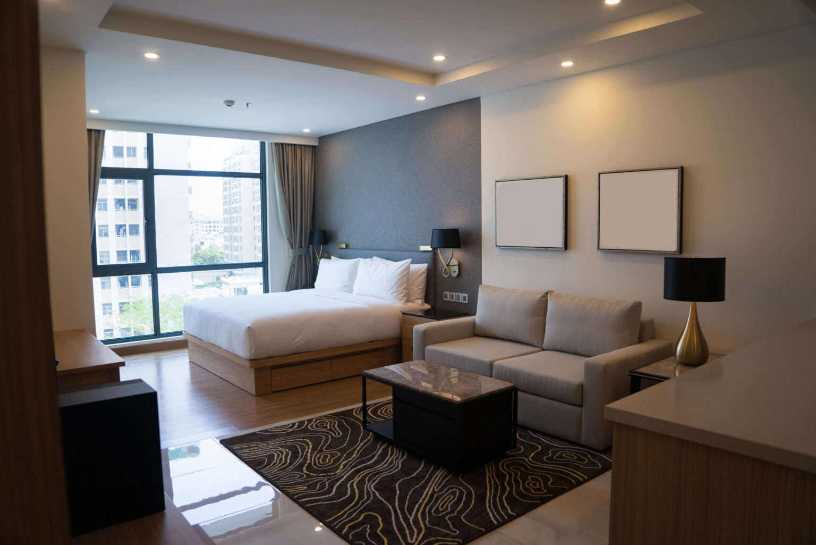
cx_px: 408
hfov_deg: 73.7
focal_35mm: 24
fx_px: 544
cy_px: 272
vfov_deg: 53.2
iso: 800
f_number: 4
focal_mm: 24
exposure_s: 1/320
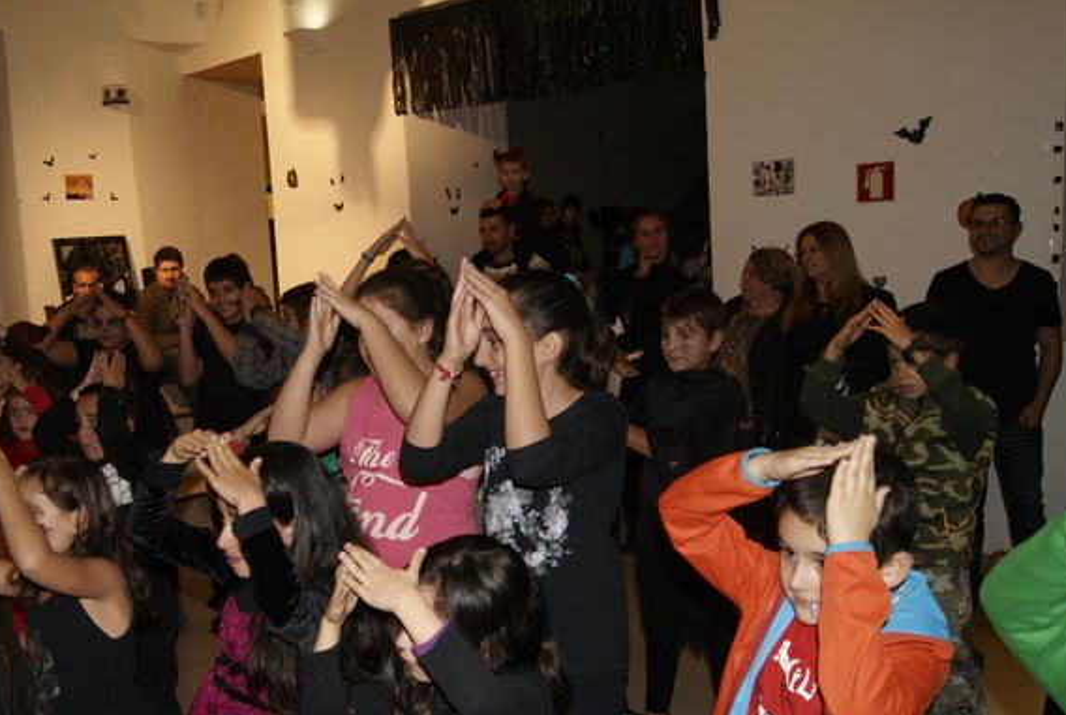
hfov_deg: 49.6
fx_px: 1127
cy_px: 454
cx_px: 343
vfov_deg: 35.0
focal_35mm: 38
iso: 400
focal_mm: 18
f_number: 5.6
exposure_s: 1/60
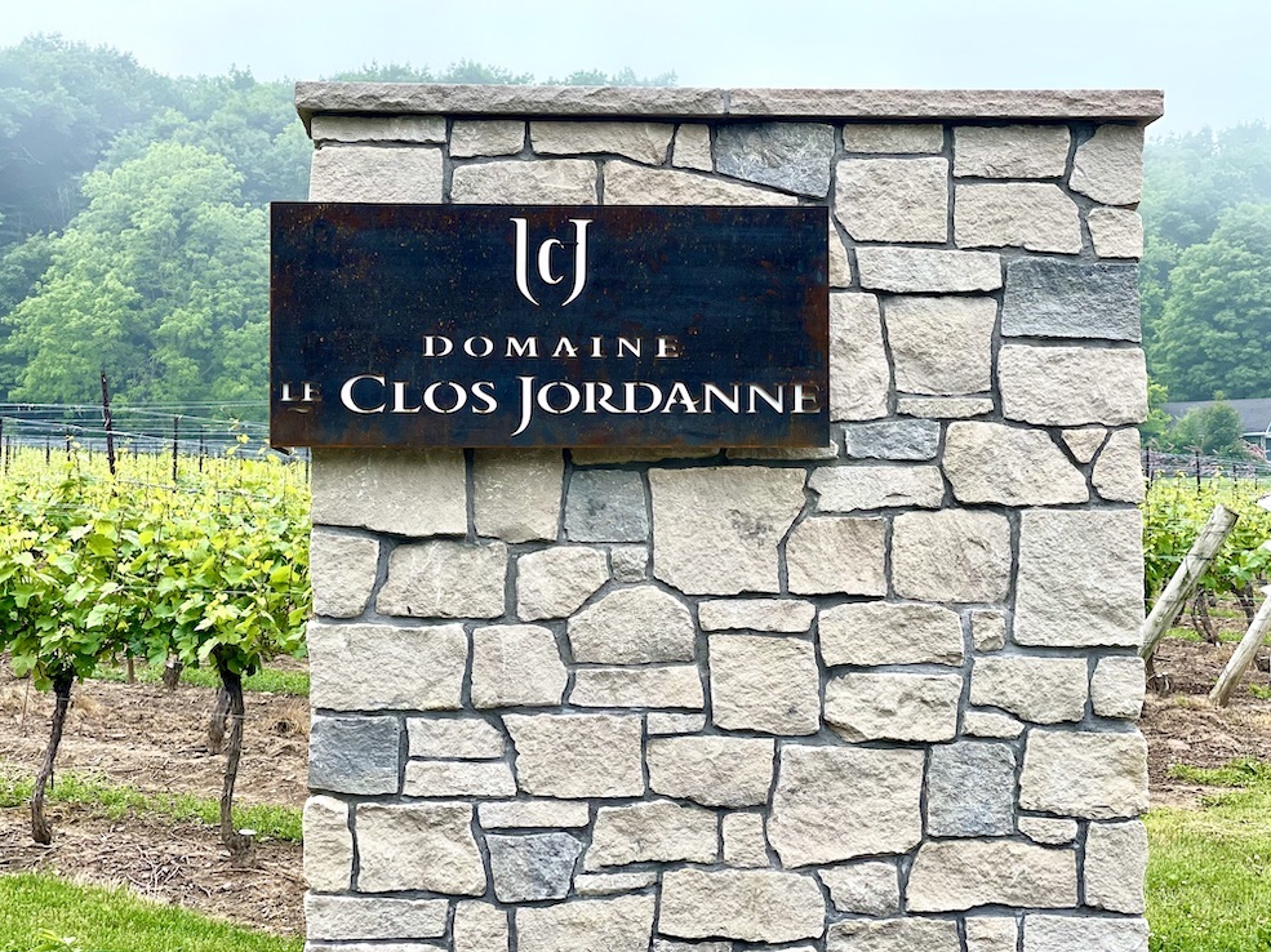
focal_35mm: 65
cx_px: 634
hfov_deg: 29.8
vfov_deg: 22.6
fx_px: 2386
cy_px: 472
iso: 32
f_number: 2.2
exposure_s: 1/352
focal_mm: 7.5
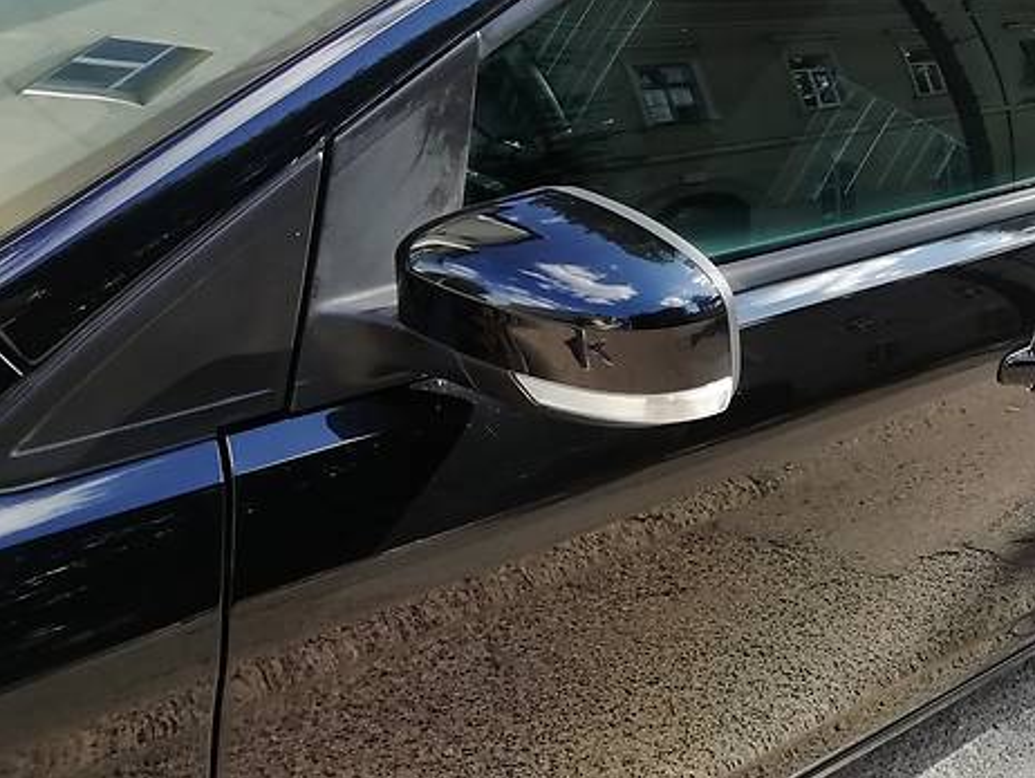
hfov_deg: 39.6
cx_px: 894
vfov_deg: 31.4
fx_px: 1346
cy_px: 164
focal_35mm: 45
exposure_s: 1/223
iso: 50
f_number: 2.2
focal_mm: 3.5
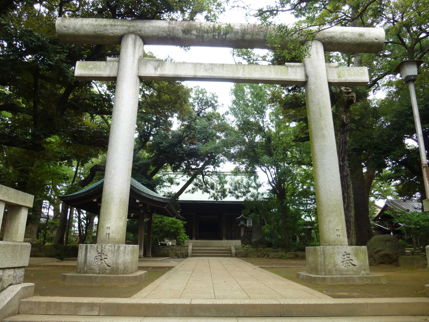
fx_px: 310
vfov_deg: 54.9
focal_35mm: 25
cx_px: 214
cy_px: 161
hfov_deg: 69.4
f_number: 3.1
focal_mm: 4.5
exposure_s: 1/160
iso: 100
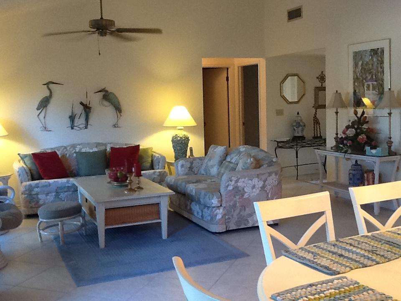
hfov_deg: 42.9
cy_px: 150
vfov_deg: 32.9
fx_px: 510
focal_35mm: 44
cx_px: 200
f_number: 2.4
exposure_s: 1/30
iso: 100
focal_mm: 2.03
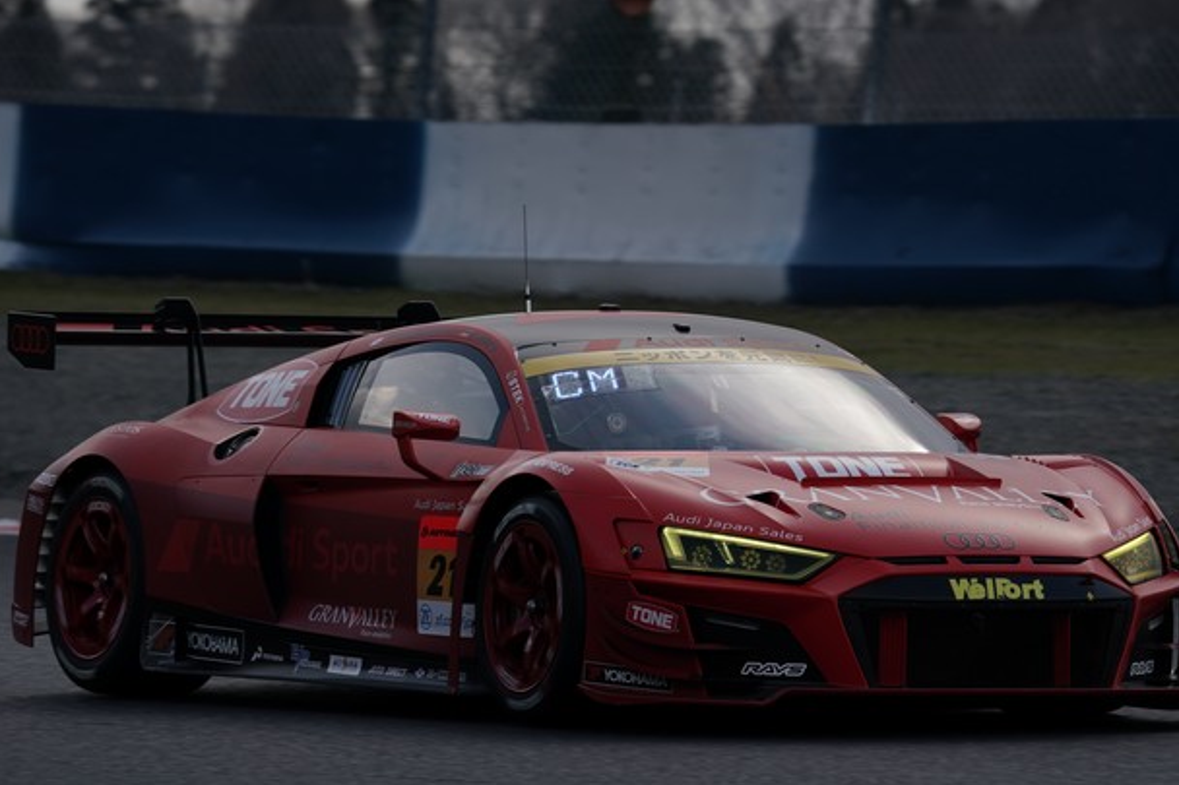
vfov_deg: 3.8
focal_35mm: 359
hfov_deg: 5.7
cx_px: 605
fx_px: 11753
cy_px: 432
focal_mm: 303
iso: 200
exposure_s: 1/640
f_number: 8
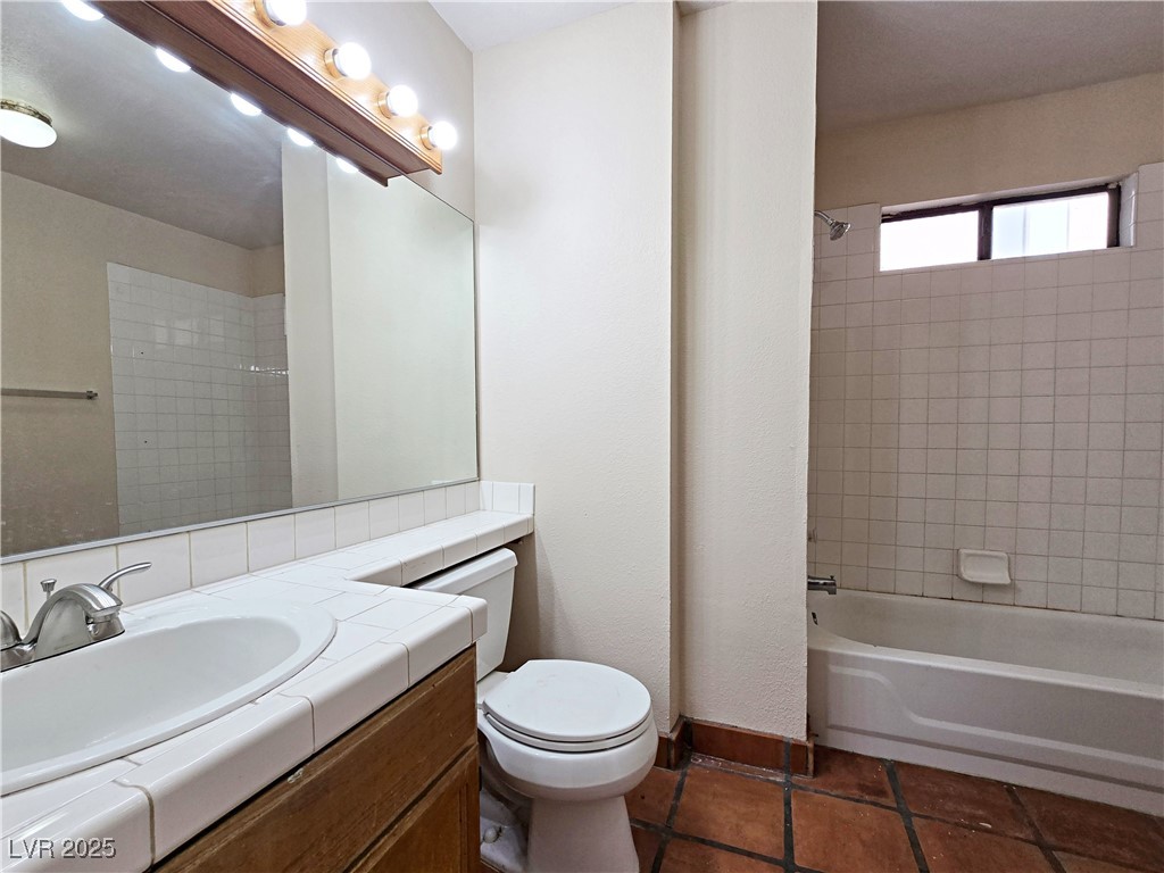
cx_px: 582
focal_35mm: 13
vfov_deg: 89.9
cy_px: 436
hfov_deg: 106.2
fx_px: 437
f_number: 2.2
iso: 64
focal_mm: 2.2
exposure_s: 1/120
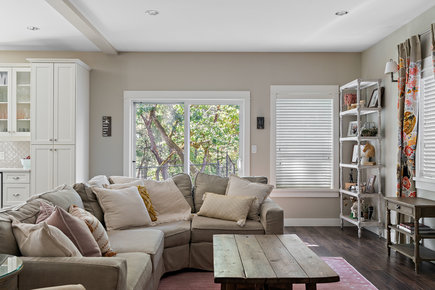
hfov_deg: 55.8
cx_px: 218
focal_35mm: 34
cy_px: 145
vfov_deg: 38.9
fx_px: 411
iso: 400
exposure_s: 1/6
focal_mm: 34
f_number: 7.1
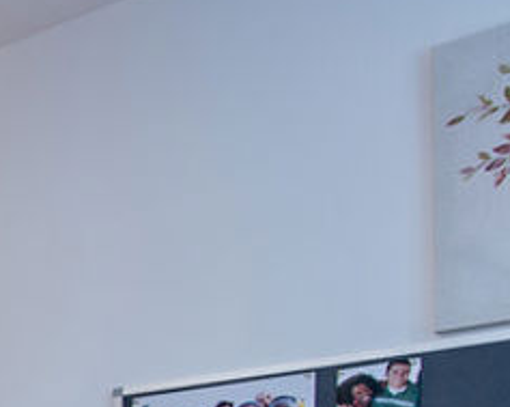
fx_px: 1101
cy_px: 590
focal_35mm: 73
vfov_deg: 18.7
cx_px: -612
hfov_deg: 16.5
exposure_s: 1/1.67
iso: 100
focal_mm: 16
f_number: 14
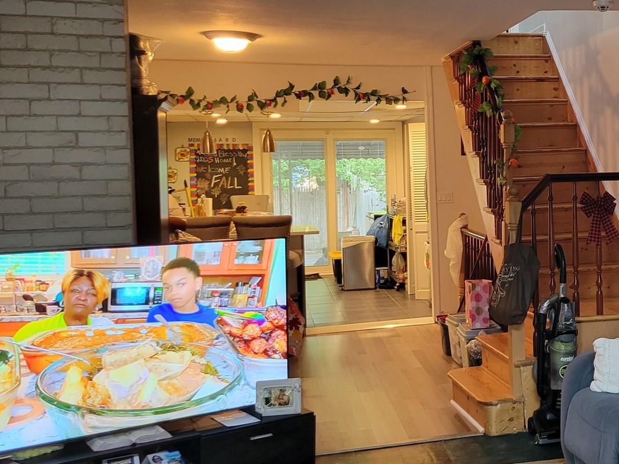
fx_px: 876
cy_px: 201
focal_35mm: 49
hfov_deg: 36.1
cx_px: 580
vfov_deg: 29.6
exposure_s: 1/40
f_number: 1.8
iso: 320
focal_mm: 5.4
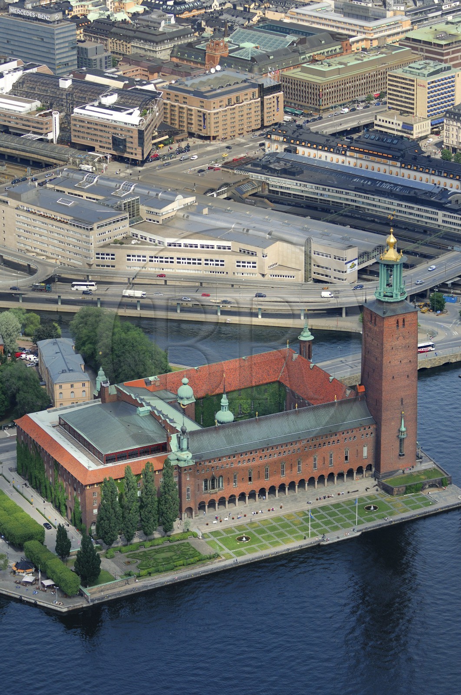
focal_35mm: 105
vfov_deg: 19.5
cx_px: 230
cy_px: 348
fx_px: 2023
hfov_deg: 13.0
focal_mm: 70
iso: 100
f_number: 2.8
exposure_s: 1/1600
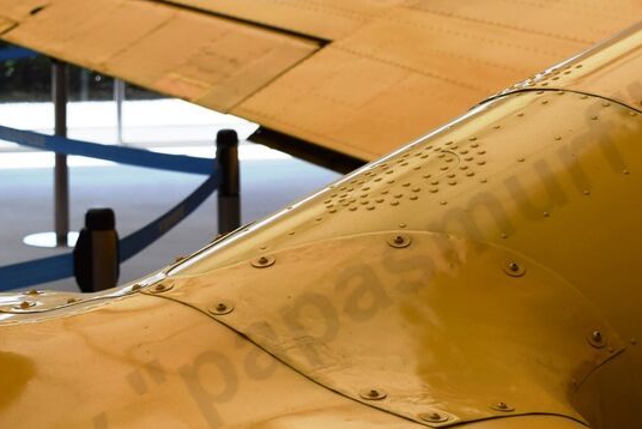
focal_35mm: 136
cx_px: 563
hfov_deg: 14.9
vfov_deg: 10.1
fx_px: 2427
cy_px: 167
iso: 250
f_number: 8
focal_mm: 38
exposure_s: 1/250
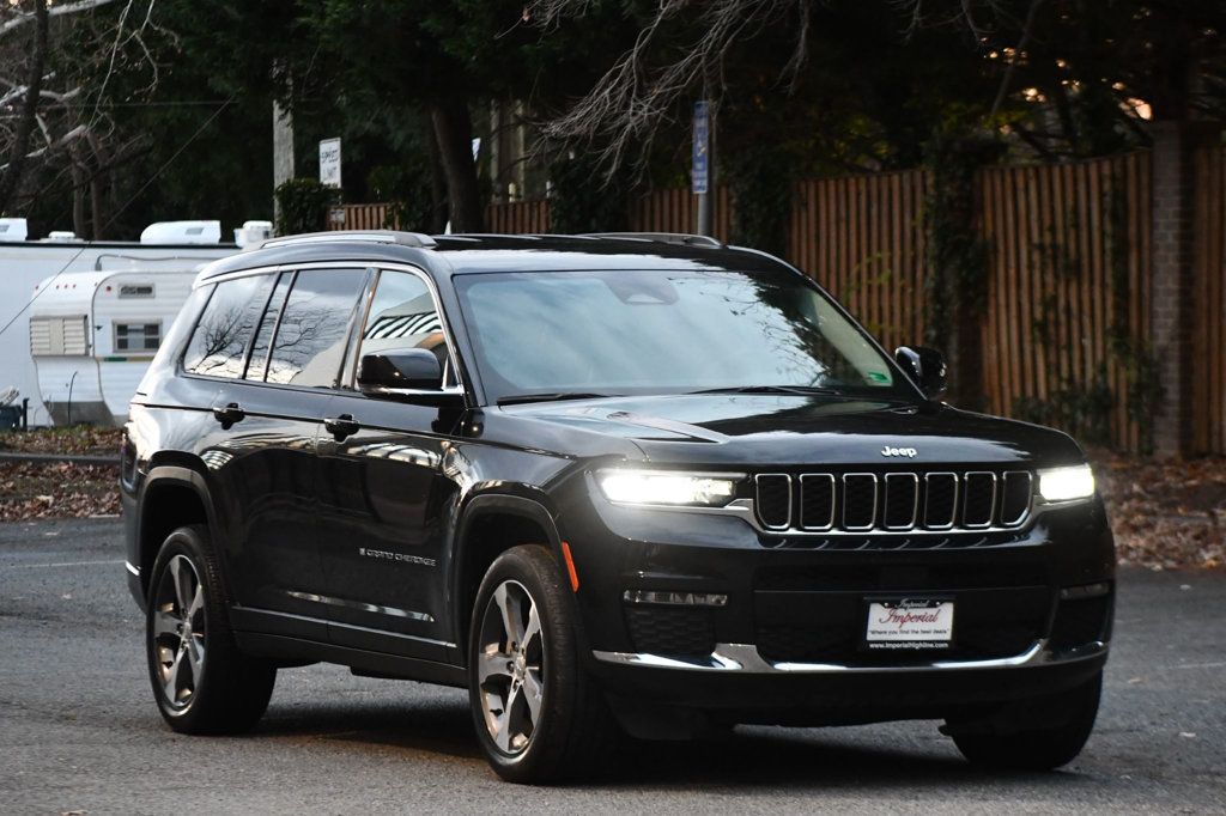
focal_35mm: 153
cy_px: 408
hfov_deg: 13.4
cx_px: 613
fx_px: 5209
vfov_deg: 9.0
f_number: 4.8
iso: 3200
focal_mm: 102
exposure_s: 1/100
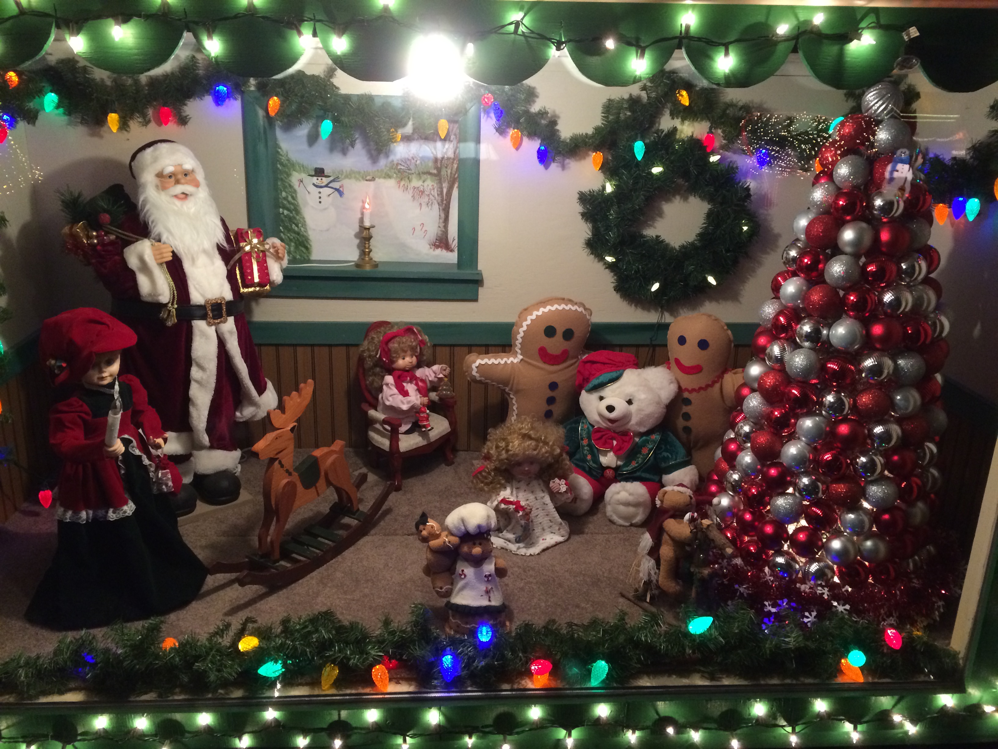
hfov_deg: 61.7
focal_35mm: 29
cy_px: 374
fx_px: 836
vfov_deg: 48.2
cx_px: 499
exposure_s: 1/24
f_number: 2.2
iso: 320
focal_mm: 4.15
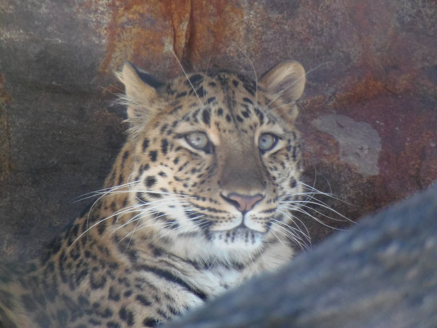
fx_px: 10907
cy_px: 164
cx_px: 218
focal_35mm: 864
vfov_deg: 1.7
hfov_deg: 2.3
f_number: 5.7
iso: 400
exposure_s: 1/80
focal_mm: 154.8
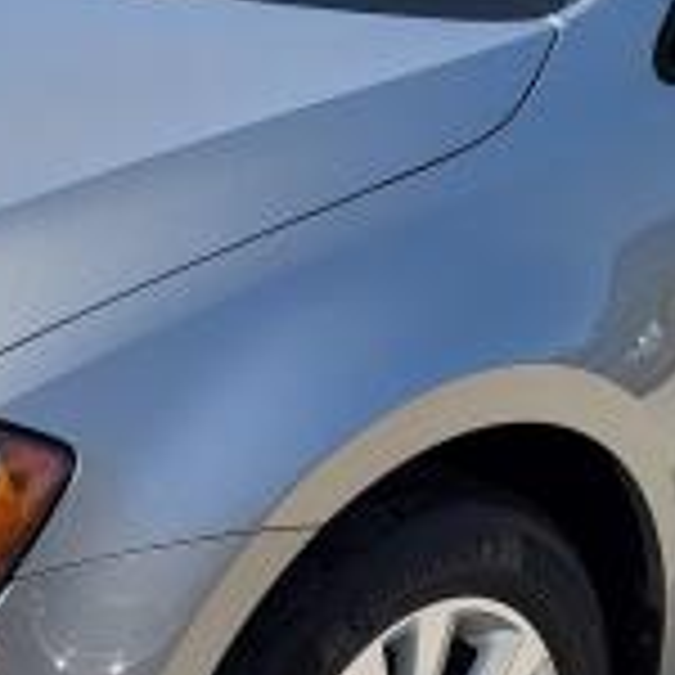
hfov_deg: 17.6
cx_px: 153
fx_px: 2162
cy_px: 338
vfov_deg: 17.7
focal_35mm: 98
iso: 40
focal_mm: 5.4
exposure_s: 1/2094
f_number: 1.8
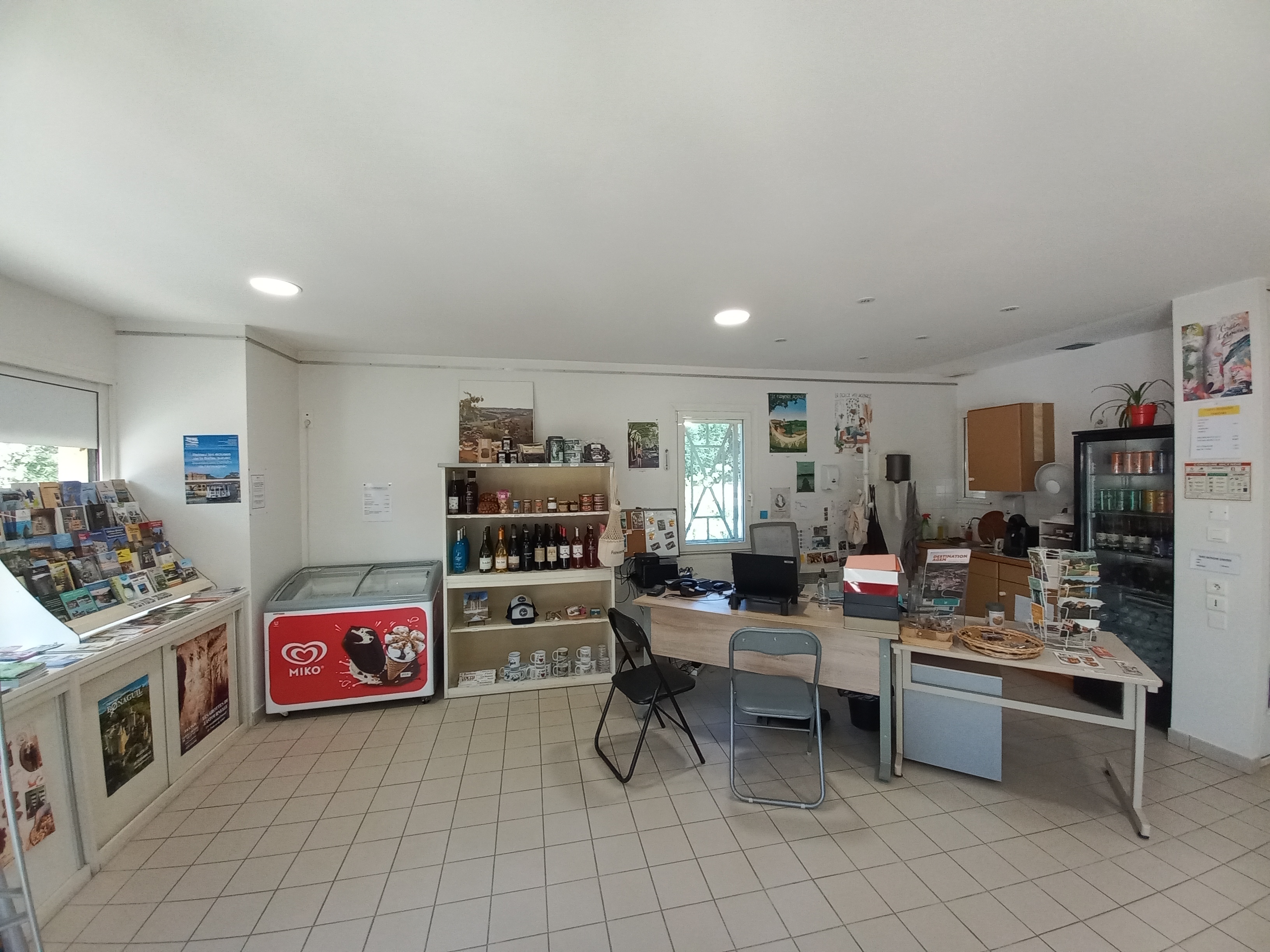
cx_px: 635
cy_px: 476
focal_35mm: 13
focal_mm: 1.42
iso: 64
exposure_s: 1/50
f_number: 2.2
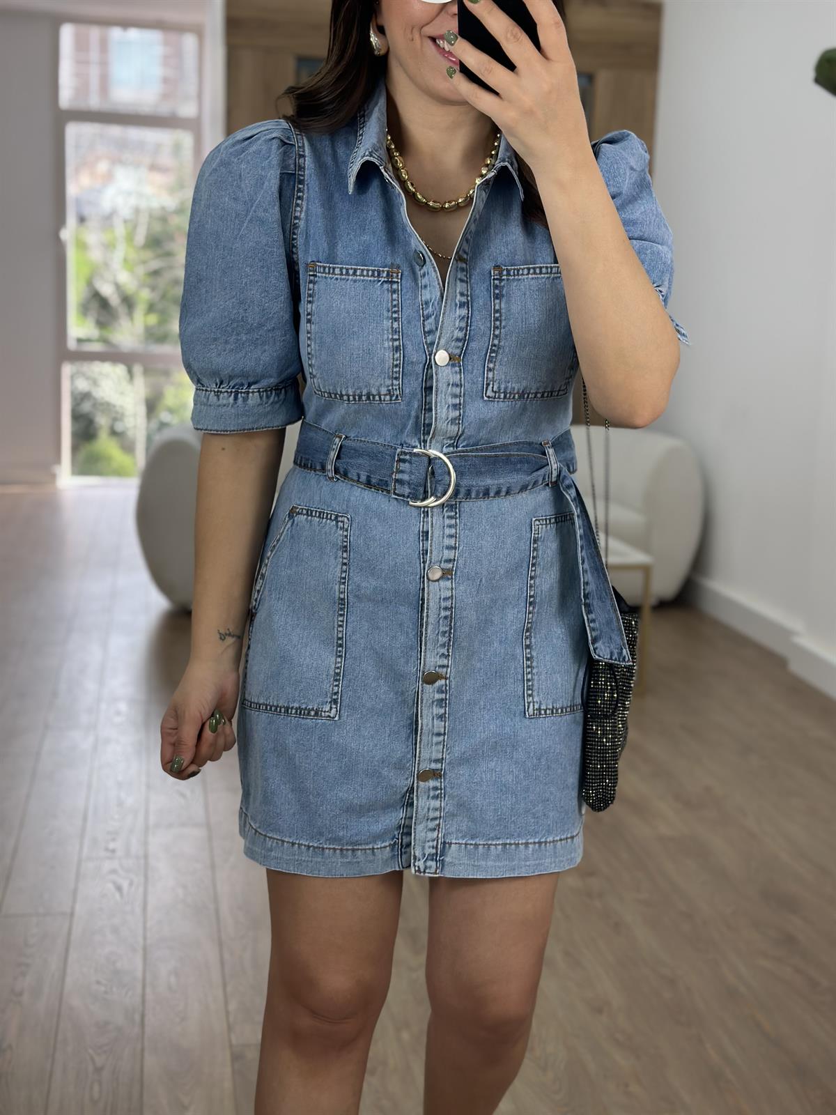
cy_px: 558
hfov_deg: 30.3
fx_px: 1546
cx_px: 418
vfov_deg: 39.7
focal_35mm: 48
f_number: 1.78
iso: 80
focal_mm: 6.86
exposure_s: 1/372
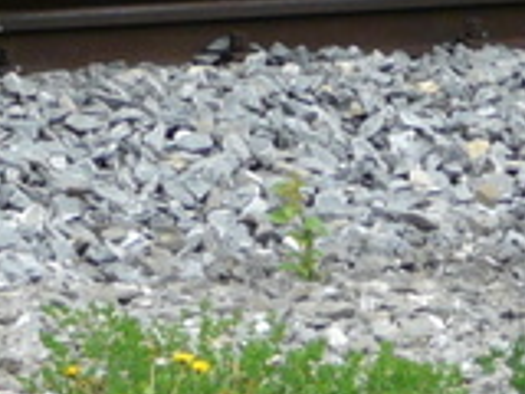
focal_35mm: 650
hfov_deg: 3.0
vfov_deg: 2.3
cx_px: -863
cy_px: -775
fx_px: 9858
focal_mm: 17
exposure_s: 1/200
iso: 125
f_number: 4
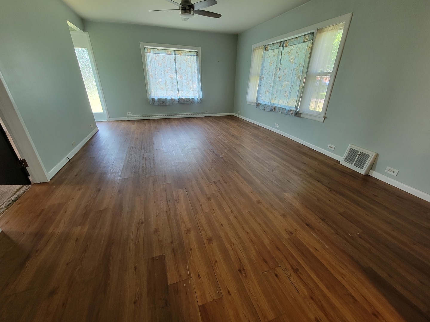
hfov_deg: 106.2
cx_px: 215
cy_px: 161
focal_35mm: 13
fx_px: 161
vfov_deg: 89.9
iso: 250
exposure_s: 1/60
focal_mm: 2.2
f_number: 2.2
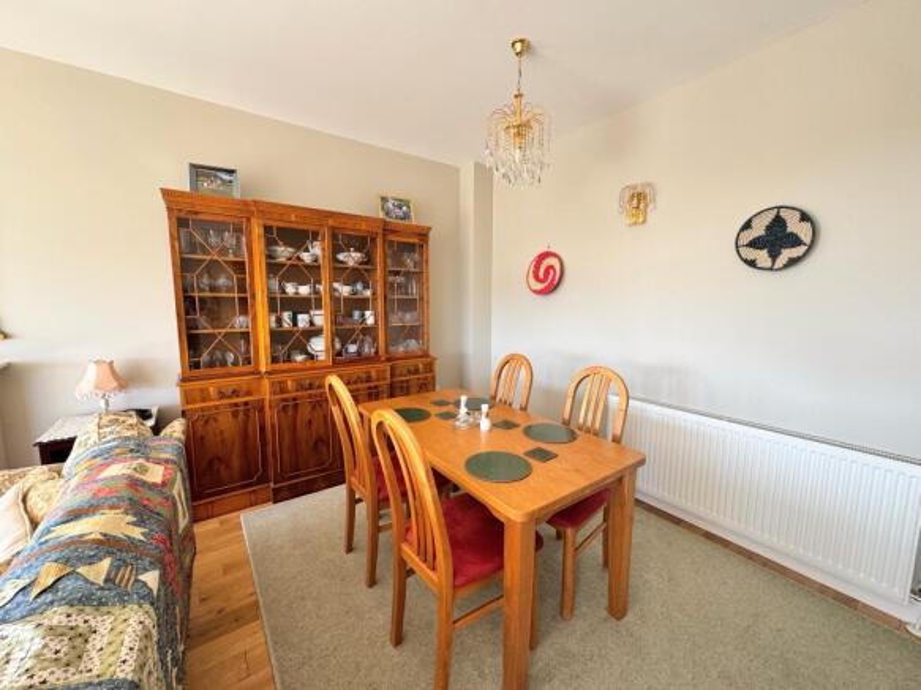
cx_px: 460
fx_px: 372
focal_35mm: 14
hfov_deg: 102.1
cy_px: 345
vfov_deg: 85.7
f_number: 2.2
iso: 100
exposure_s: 1/99
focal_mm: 2.22
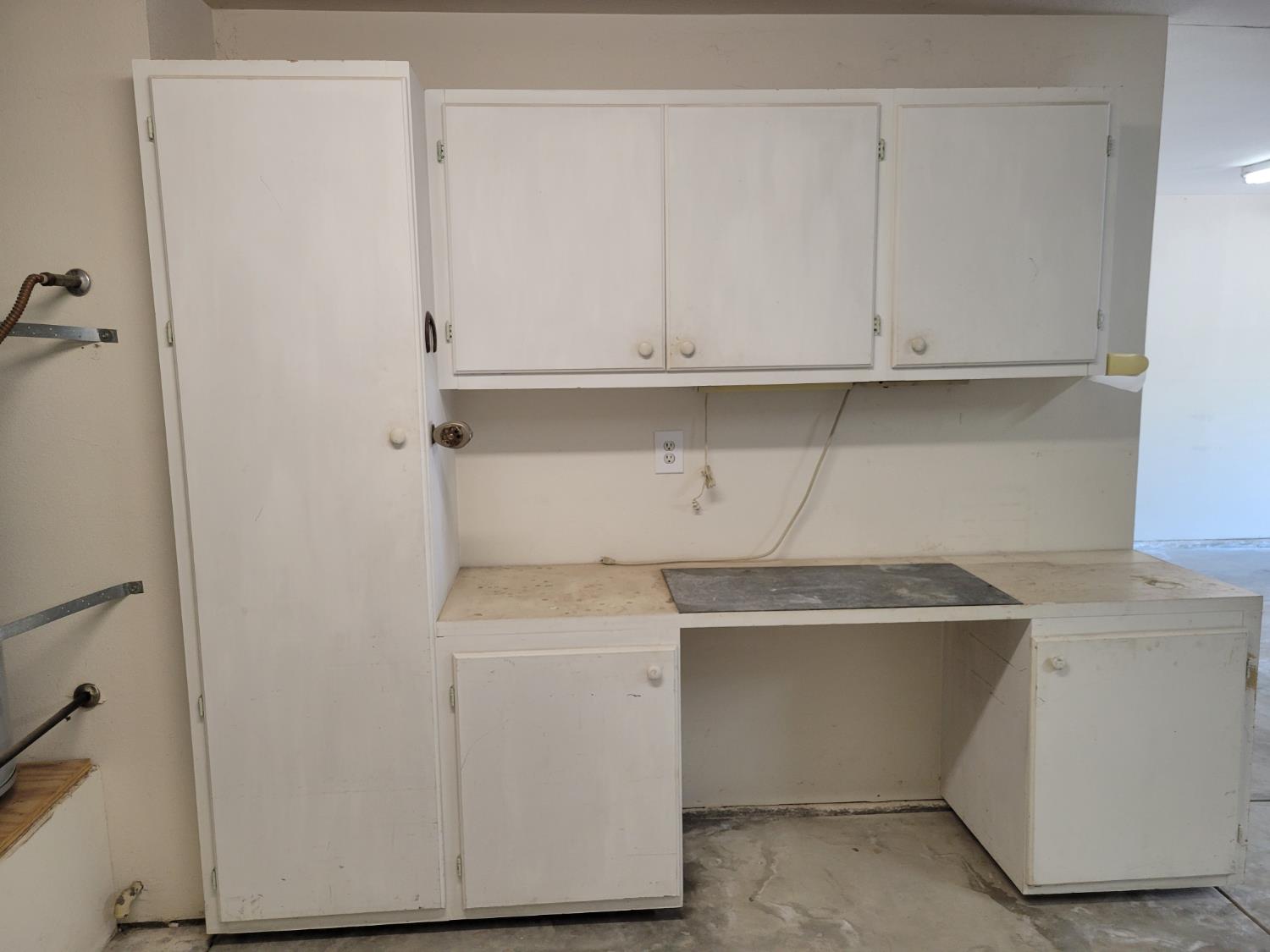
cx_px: 635
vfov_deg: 53.1
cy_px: 476
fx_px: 954
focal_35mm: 26
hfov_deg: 67.3
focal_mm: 5.4
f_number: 1.8
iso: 200
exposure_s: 1/120
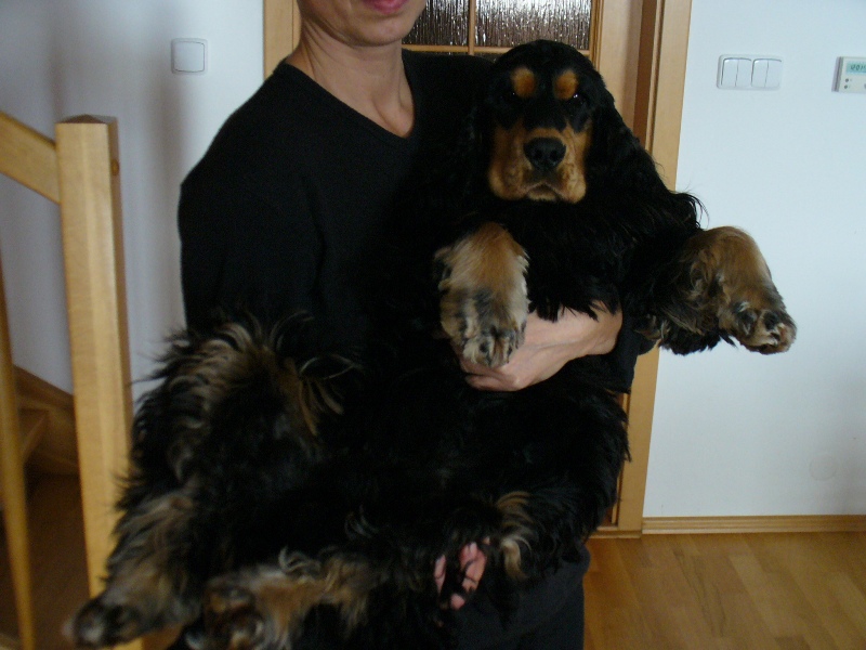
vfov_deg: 30.3
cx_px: 433
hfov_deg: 39.7
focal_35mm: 48
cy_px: 325
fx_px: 1201
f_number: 3
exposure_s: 1/8
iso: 200
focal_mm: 7.9
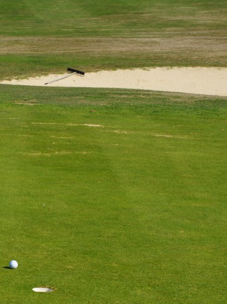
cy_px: 134
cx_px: -46
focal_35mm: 141
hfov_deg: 10.3
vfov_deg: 14.0
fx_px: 1234
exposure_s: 1/125
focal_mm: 45
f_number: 13
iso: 100
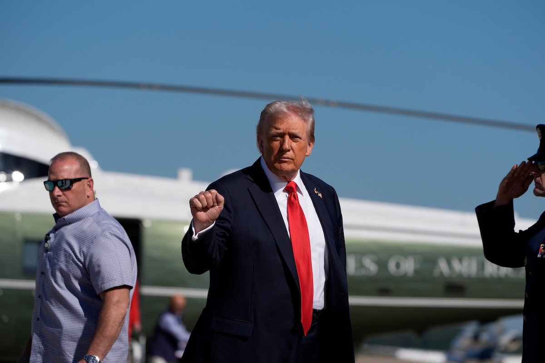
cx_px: 272
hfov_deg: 7.8
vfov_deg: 5.2
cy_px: 182
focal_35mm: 265
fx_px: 4011
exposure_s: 1/2500
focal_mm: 265
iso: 250
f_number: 7.1
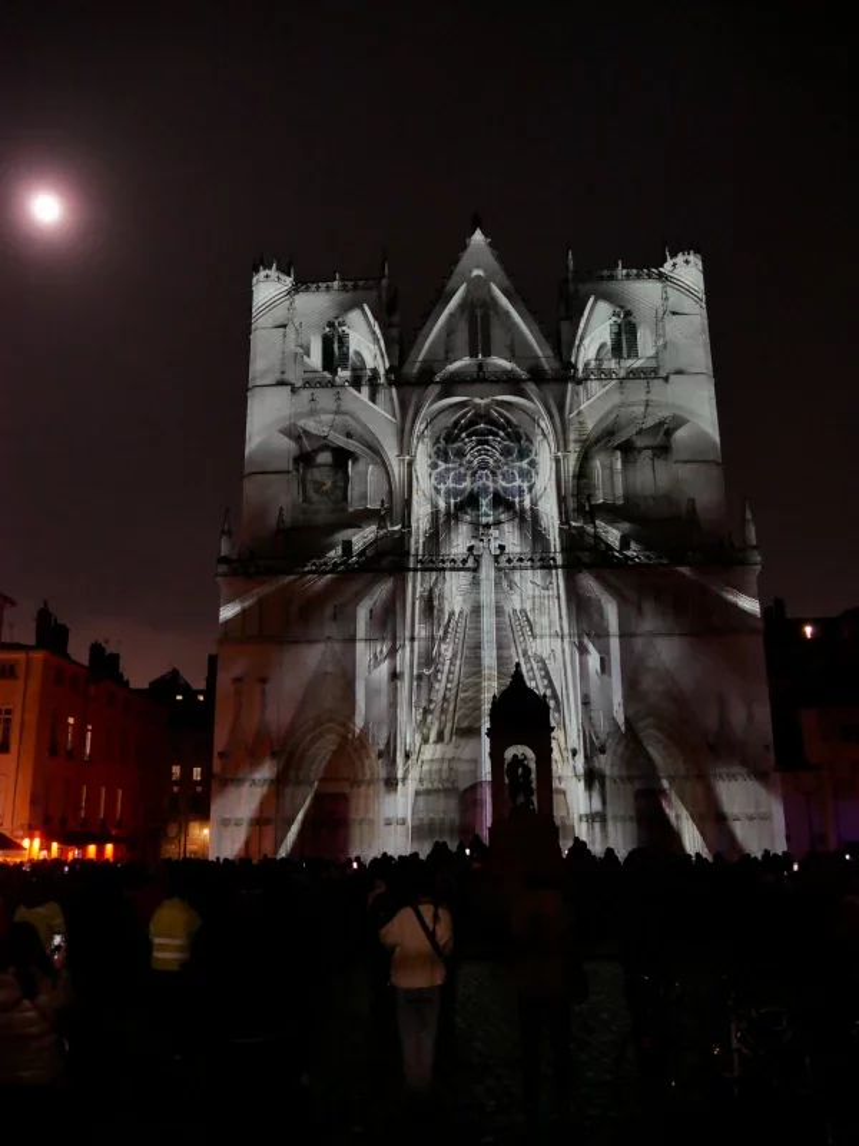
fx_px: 926
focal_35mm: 28
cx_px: 430
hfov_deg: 49.7
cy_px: 573
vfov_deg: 63.4
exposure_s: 1/13
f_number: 4
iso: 1600
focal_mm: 14
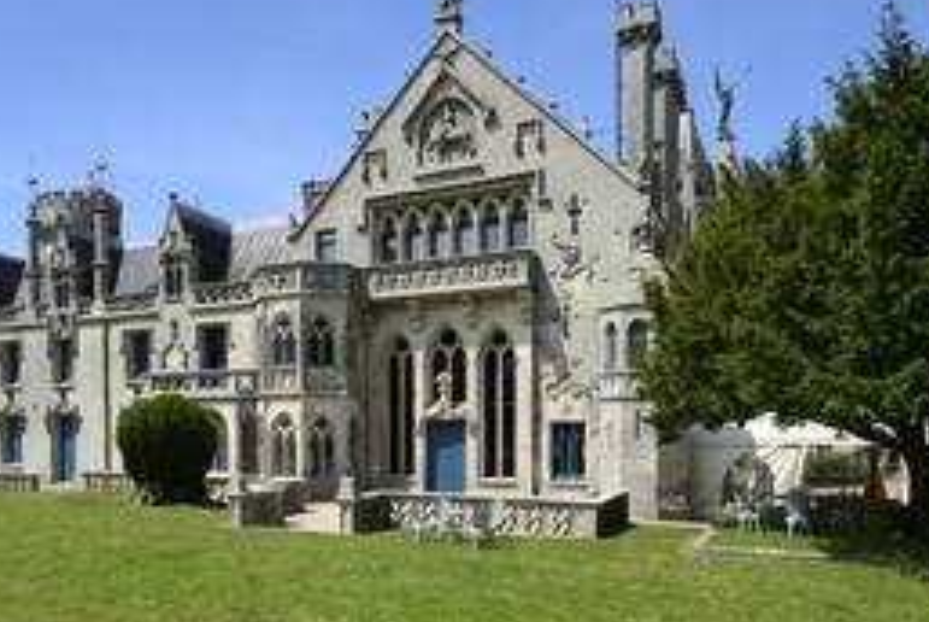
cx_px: 296
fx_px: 801
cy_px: 448
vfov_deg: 41.5
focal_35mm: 31
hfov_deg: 58.6
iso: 200
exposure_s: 1/200
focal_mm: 19
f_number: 14
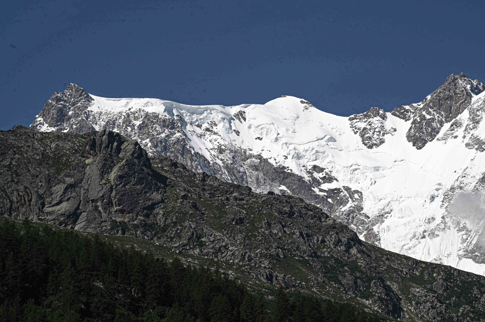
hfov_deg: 10.3
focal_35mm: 200
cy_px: 161
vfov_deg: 6.9
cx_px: 242
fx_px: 2692
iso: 200
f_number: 11
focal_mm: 200
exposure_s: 1/1000
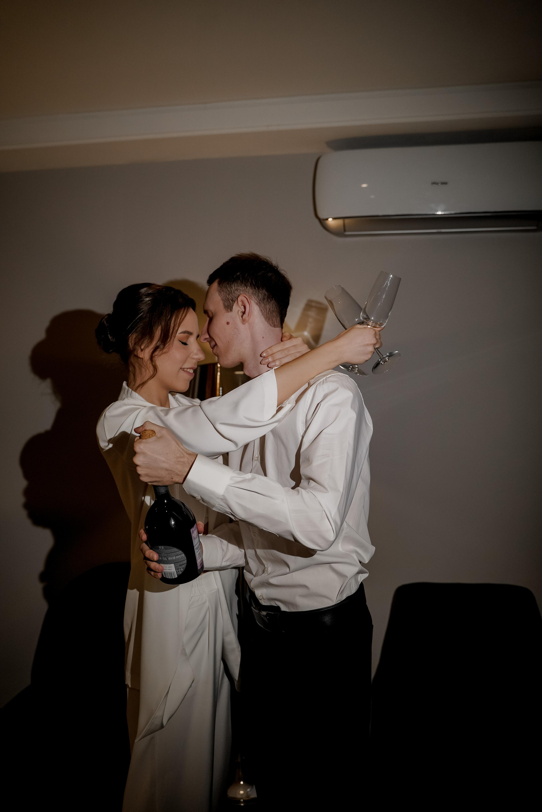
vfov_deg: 58.7
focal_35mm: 32
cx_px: 271
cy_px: 406
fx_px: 723
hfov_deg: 41.1
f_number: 3.2
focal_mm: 32
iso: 800
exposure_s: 1/500
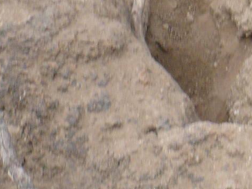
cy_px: -16
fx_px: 2576
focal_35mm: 354
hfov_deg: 5.5
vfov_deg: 4.2
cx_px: 383
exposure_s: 1/200
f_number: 5
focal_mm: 17.4
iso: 100
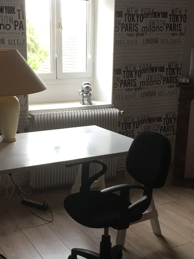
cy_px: 152
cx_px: 77
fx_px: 381
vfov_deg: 37.4
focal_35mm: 51
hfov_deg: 28.5
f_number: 2.2
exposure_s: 1/33
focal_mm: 4.15
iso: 40
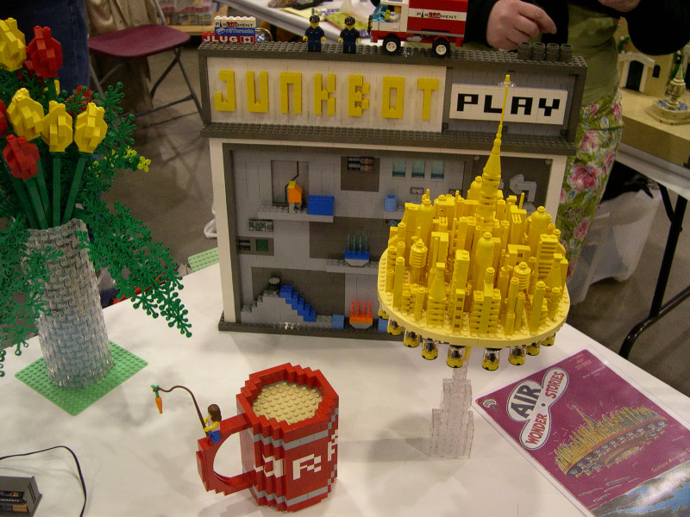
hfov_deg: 49.0
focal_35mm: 38
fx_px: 757
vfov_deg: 37.7
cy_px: 258
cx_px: 345
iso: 400
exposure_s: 1/31.2
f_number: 2.8
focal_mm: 8
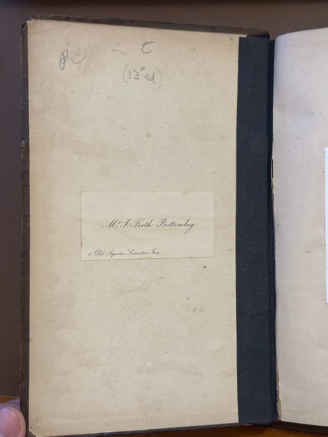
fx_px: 606
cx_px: 164
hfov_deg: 30.3
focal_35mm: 48
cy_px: 218
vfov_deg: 39.7
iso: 250
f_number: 1.78
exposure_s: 1/60
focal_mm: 6.86
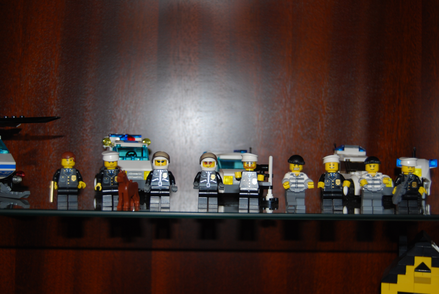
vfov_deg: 28.2
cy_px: 147
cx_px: 220
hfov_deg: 41.1
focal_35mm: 48
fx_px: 586
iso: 200
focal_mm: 32
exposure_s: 1/60
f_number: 4.5
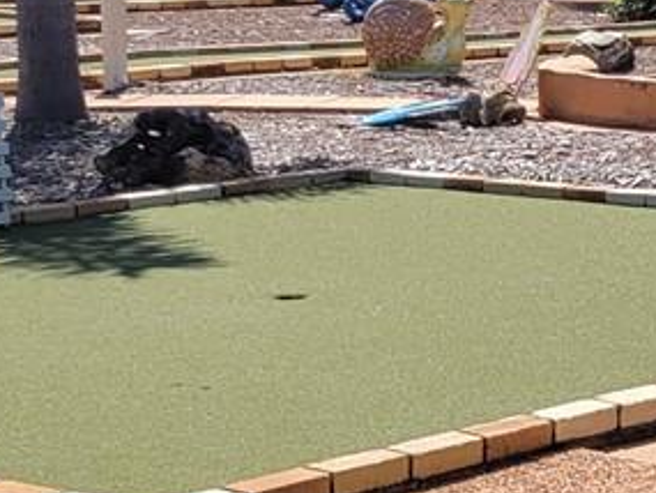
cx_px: 1367
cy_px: 134
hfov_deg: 11.9
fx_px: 2768
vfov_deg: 10.2
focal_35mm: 146
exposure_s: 1/2339
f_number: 1.8
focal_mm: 5.4
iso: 40
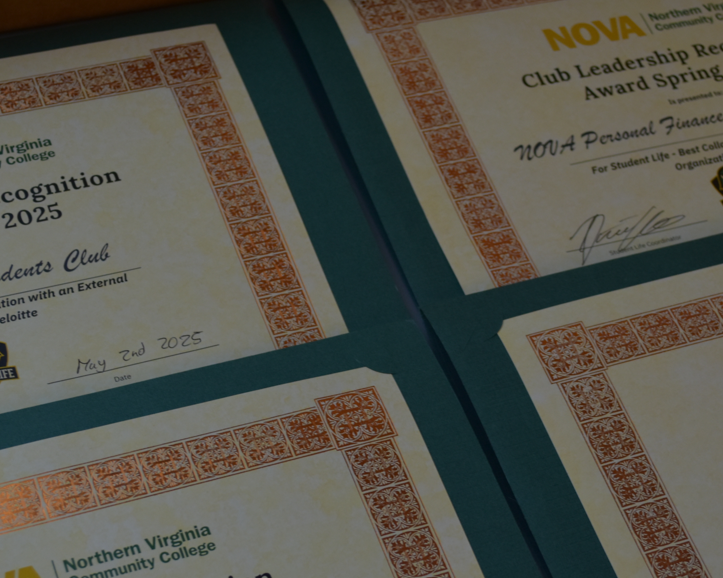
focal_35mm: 83
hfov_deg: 23.0
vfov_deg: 18.4
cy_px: 395
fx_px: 1776
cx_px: 392
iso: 400
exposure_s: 1/50
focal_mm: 32
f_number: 4.8
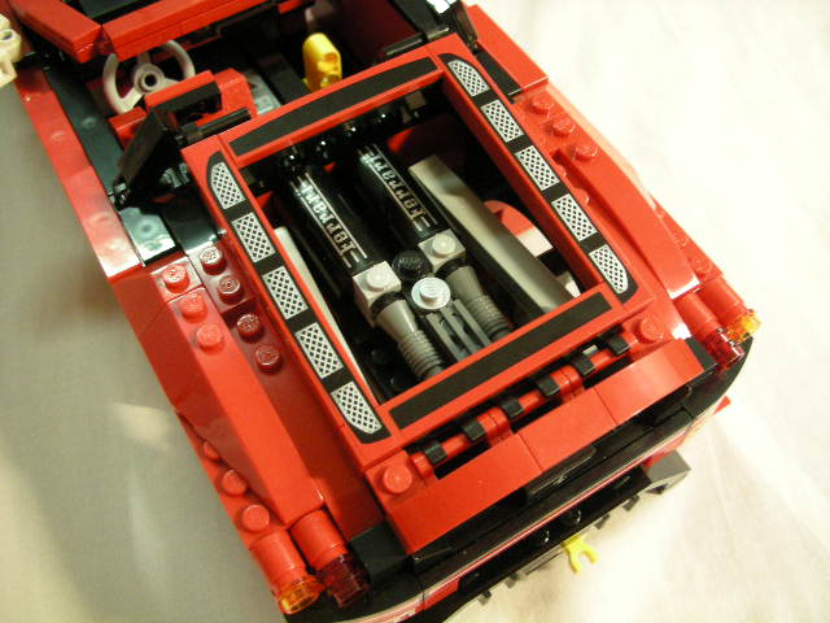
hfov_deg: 52.6
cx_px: 415
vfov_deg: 40.7
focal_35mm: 35
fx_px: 839
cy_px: 312
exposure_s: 1/8.1
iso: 268
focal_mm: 5.8
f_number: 2.8
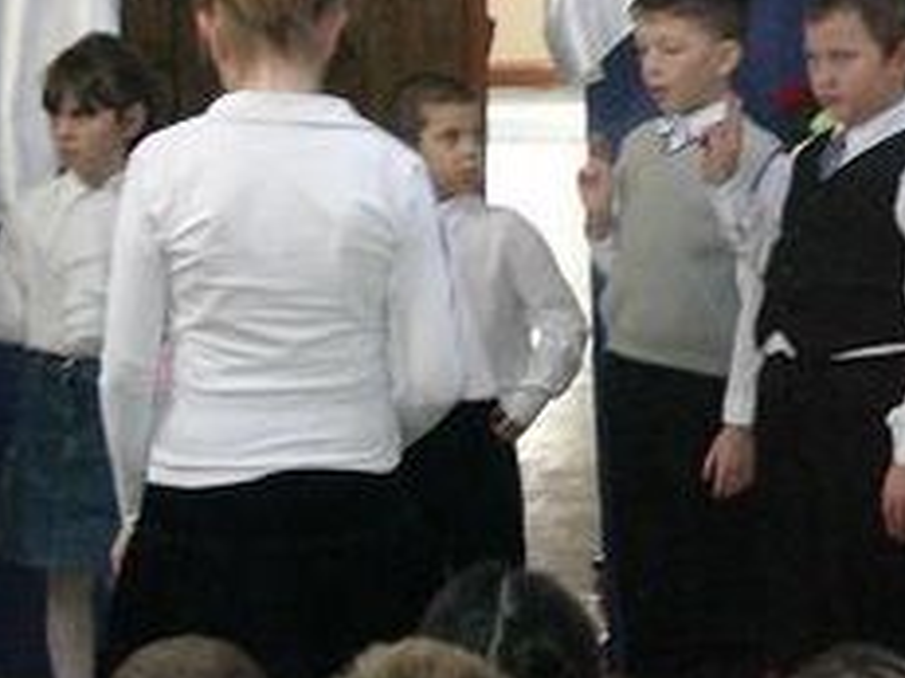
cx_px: 838
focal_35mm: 130
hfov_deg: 15.0
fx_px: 3397
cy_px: 198
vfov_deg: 11.4
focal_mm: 10
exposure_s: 1/60
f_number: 3.7
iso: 400
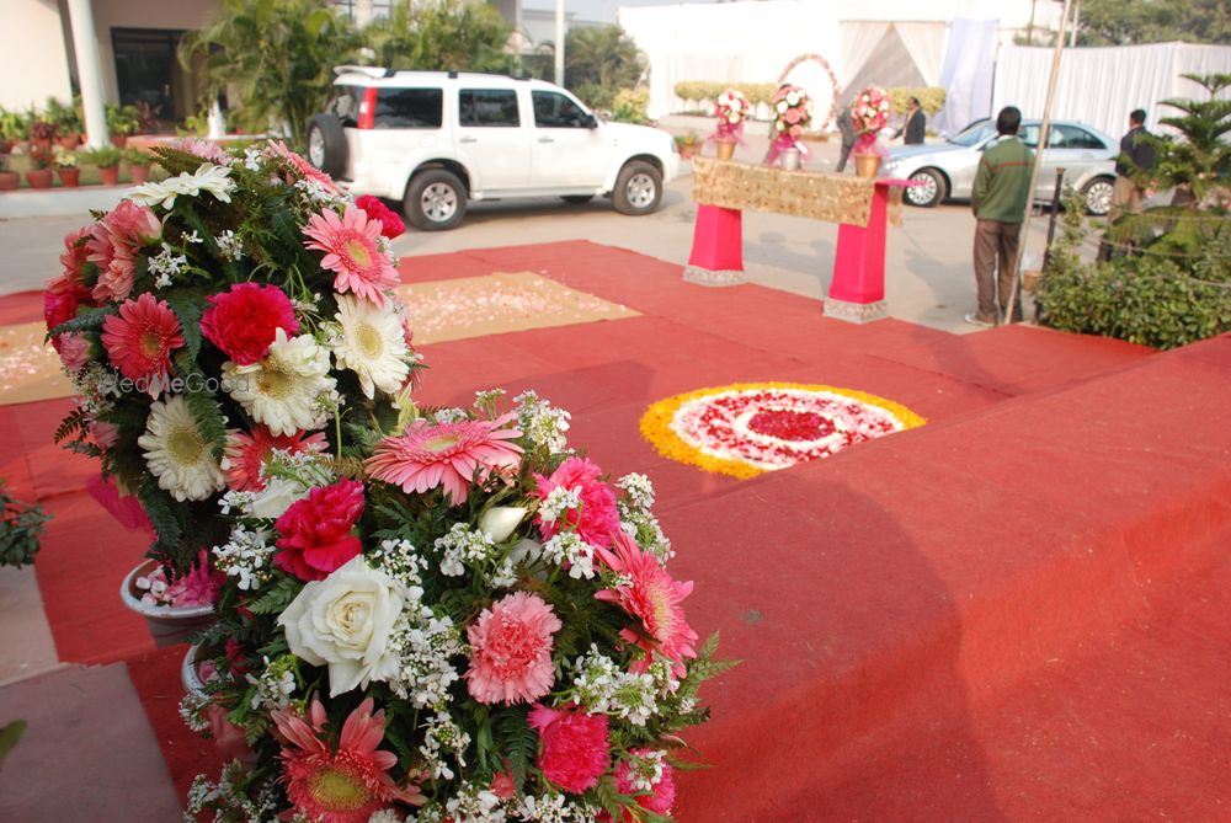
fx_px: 924
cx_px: 616
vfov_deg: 48.0
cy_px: 412
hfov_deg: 67.3
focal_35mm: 27
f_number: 7.1
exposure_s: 1/200
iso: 320
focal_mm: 18
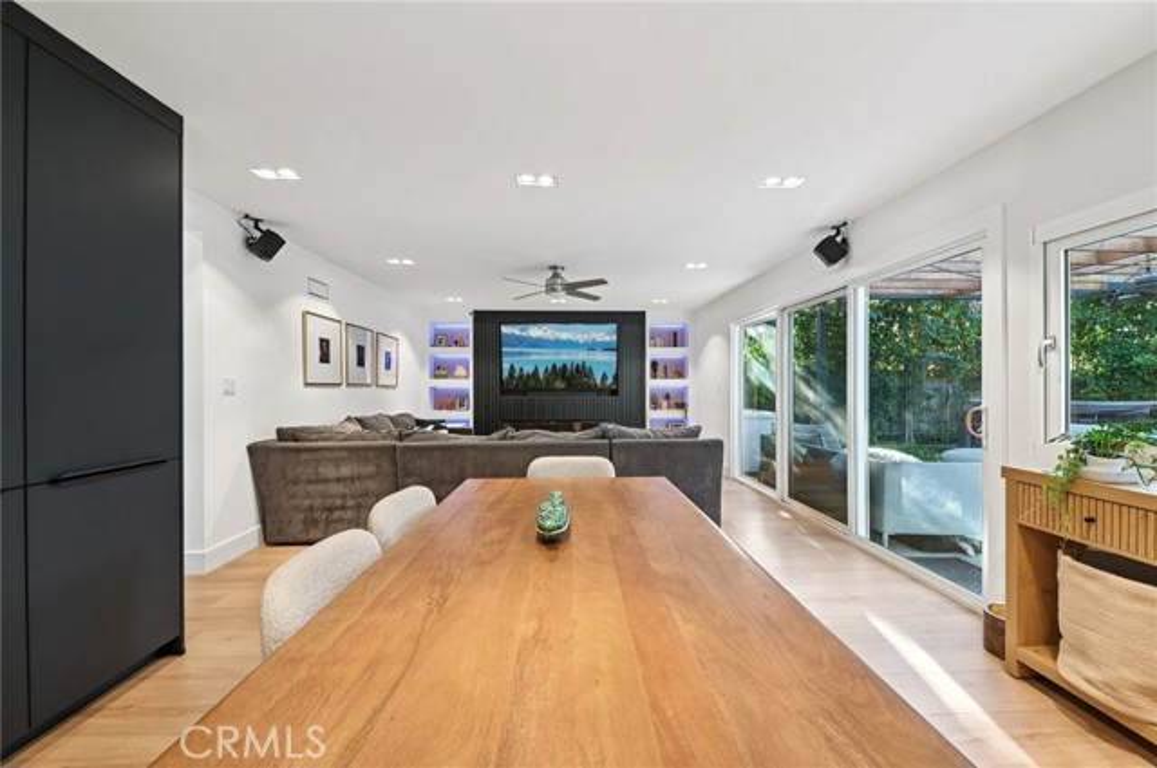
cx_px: 578
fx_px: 449
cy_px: 384
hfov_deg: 104.3
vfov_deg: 81.1
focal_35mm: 14
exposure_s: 1/6
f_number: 8
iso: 320
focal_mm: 14
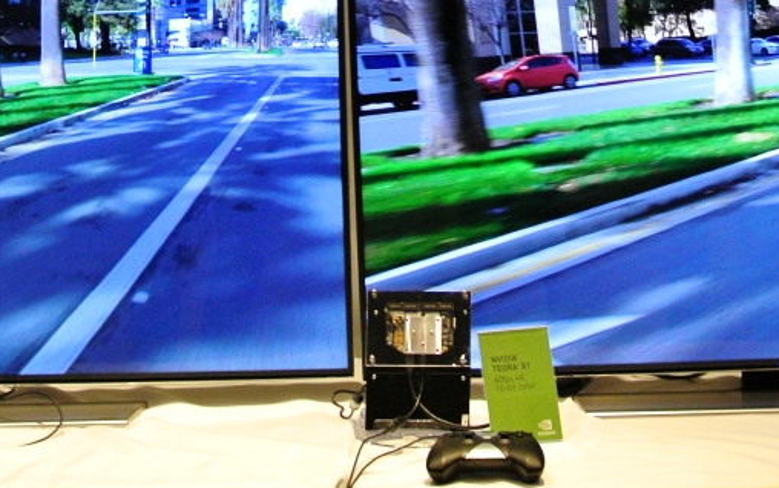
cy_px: 15
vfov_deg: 11.0
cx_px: 403
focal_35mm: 118
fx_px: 2506
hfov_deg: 17.7
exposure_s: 1/160
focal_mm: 18.5
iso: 800
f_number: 2.2
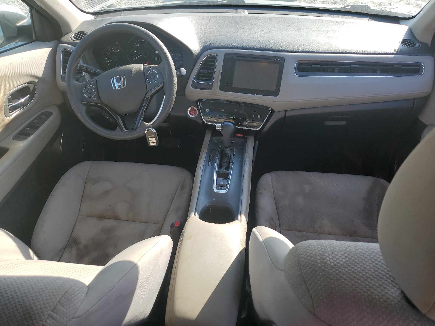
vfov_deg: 53.1
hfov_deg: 67.3
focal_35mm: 26
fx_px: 327
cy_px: 163
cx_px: 218
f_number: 1.5
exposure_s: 1/625
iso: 50
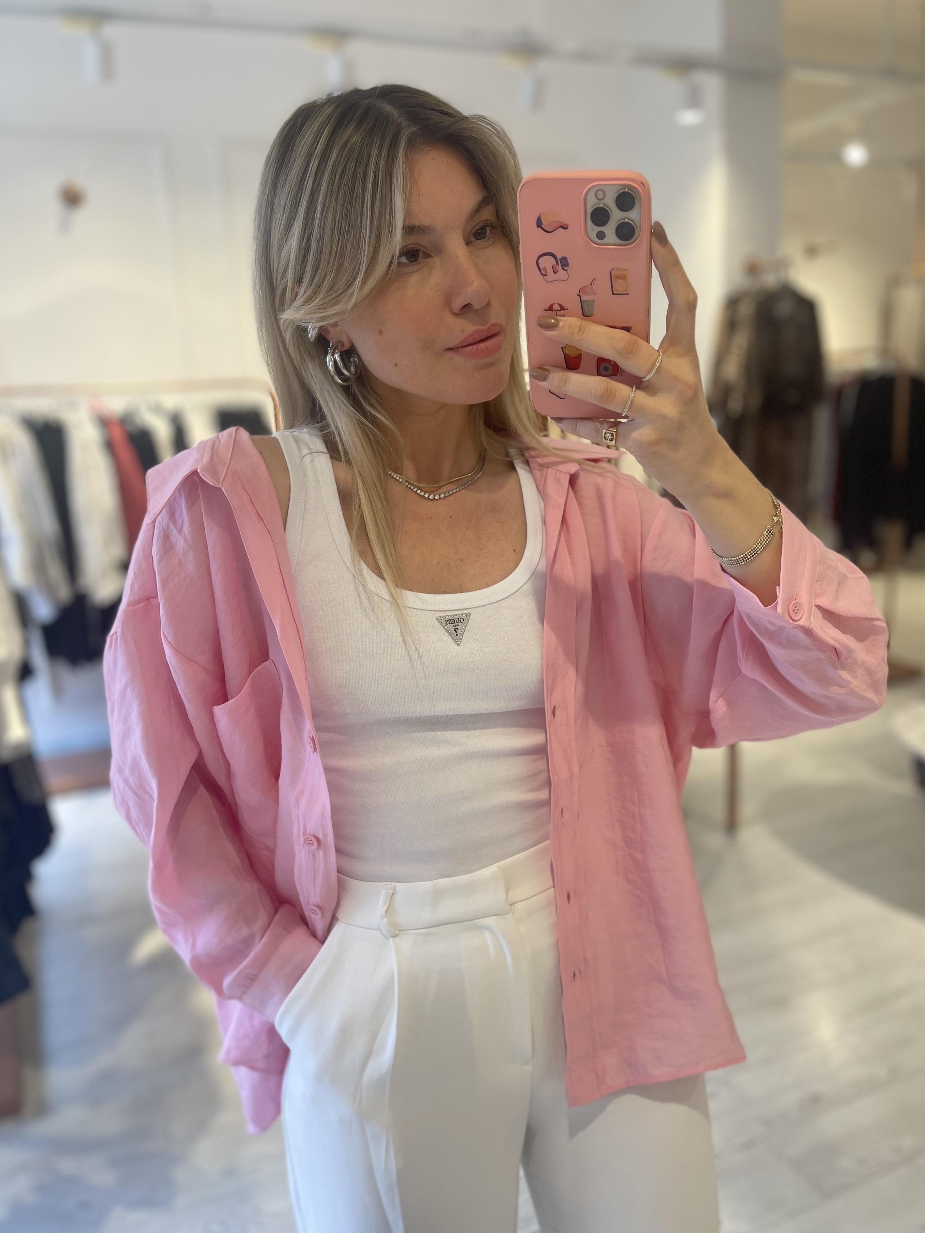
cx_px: 509
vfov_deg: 61.6
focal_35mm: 29
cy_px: 650
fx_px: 1033
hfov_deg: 48.2
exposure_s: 1/100
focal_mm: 5.1
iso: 64
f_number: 1.6
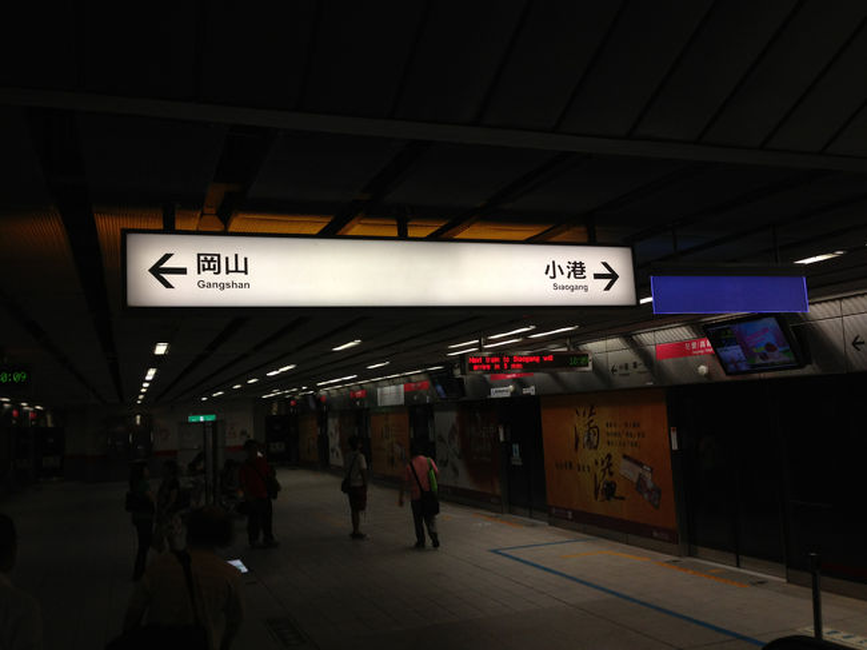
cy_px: 325
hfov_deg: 55.4
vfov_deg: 42.9
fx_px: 826
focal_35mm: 33
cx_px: 434
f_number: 2.4
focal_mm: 4.13
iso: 64
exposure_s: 1/60
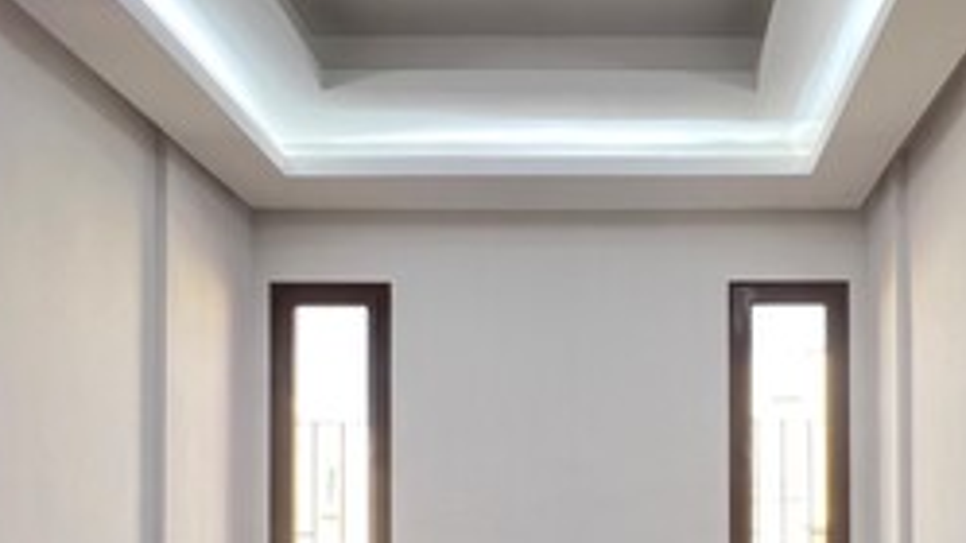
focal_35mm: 26
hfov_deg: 69.9
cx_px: 642
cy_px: 533
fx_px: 666
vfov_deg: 39.5
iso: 200
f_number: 1.8
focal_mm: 1.57
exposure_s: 1/100
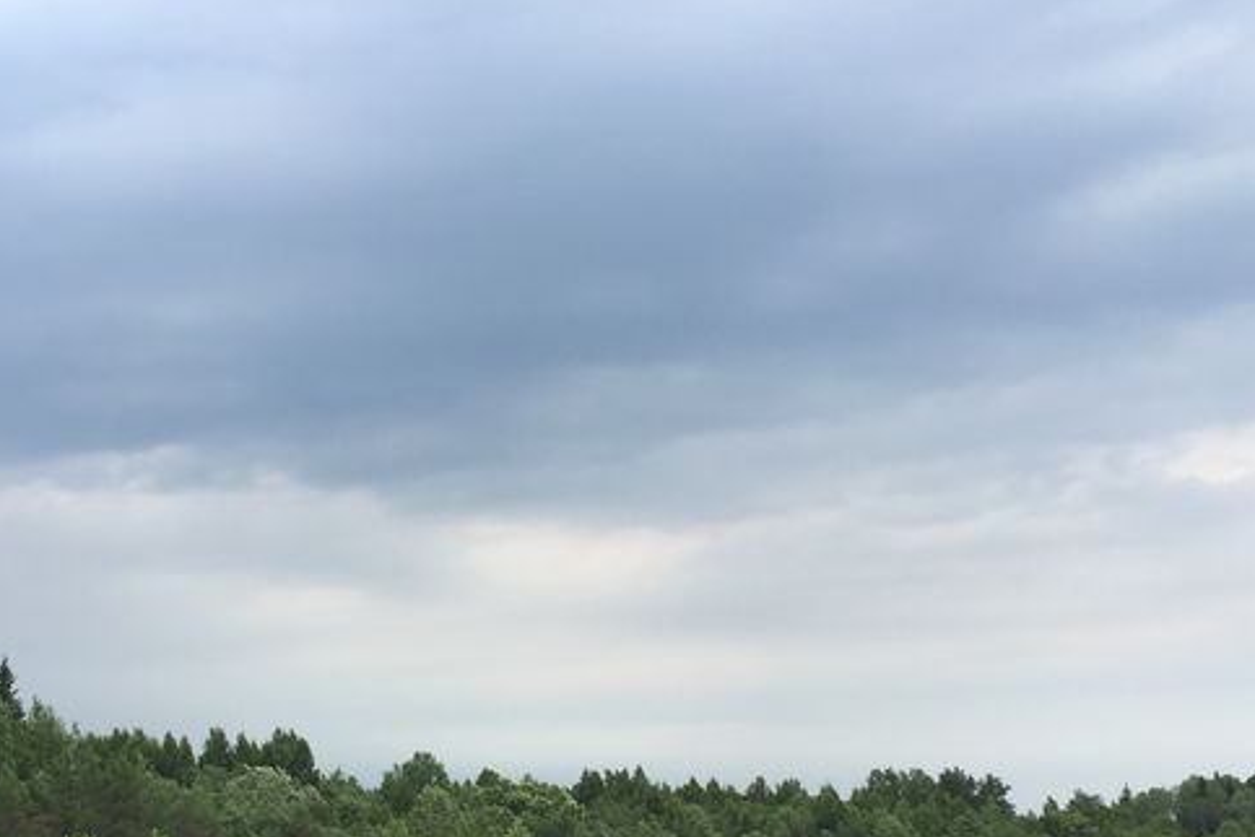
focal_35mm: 50
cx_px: 434
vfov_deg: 26.1
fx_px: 1743
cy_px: 751
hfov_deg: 39.2
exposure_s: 1/860
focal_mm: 4.15
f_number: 2.2
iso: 32
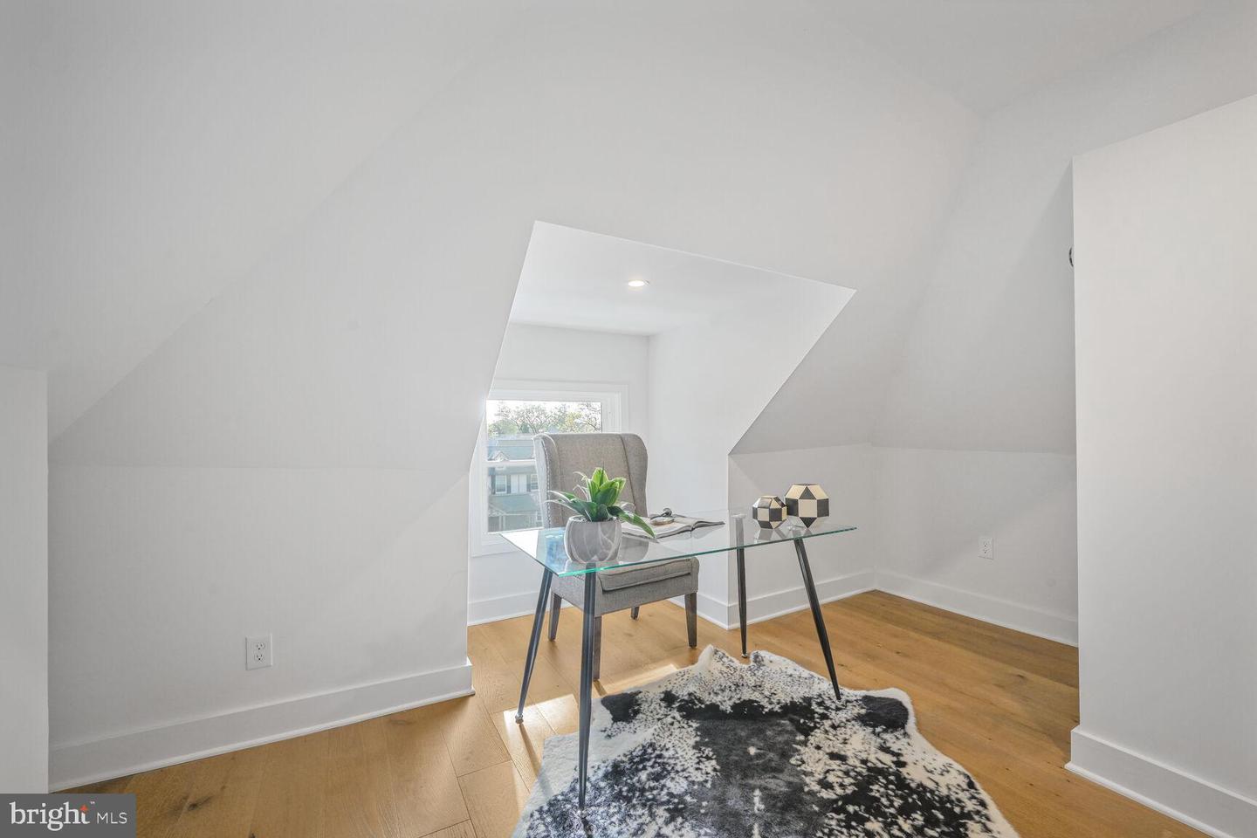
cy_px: 419
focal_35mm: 14
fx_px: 489
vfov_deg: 81.2
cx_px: 628
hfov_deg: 104.3
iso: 200
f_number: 9
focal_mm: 14
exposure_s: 1/5
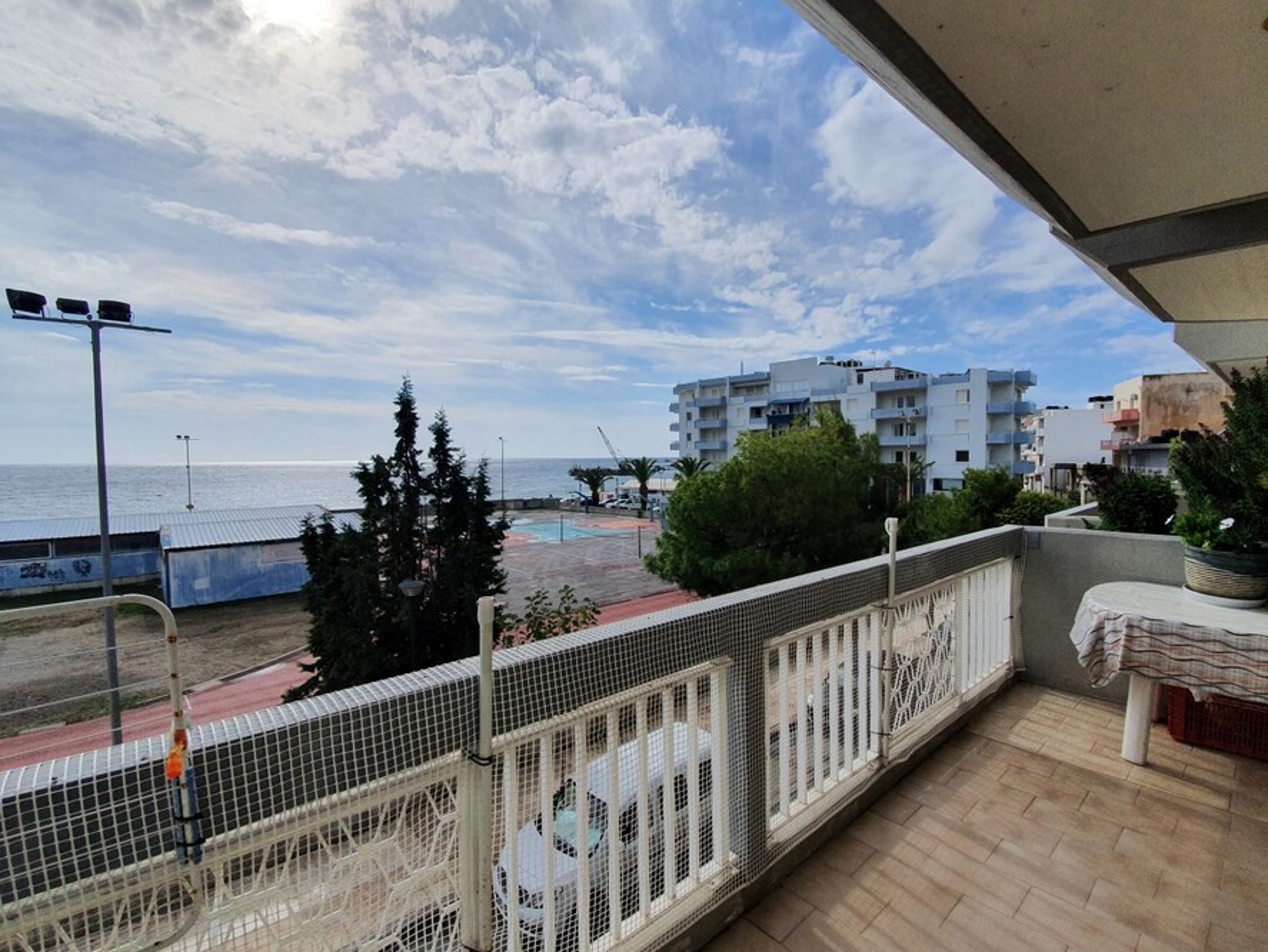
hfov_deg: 98.1
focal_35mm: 15
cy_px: 482
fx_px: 550
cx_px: 662
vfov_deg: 81.8
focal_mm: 1.8
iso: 50
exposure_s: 1/3536
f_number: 2.2
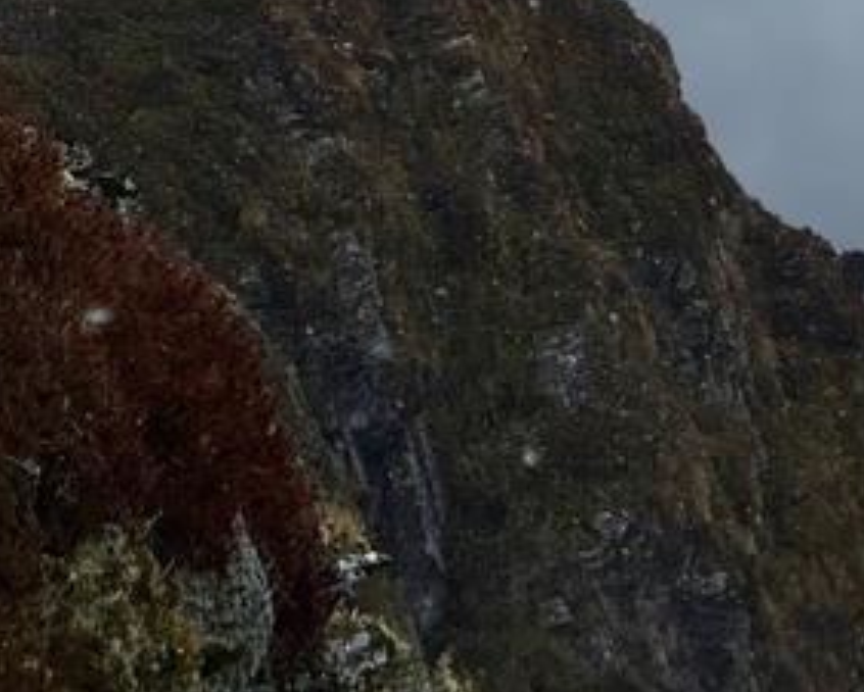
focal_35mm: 425
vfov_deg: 3.6
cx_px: 947
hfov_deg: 4.5
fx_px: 10875
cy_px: -475
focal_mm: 15.66
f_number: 2.8
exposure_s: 1/1018
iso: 50
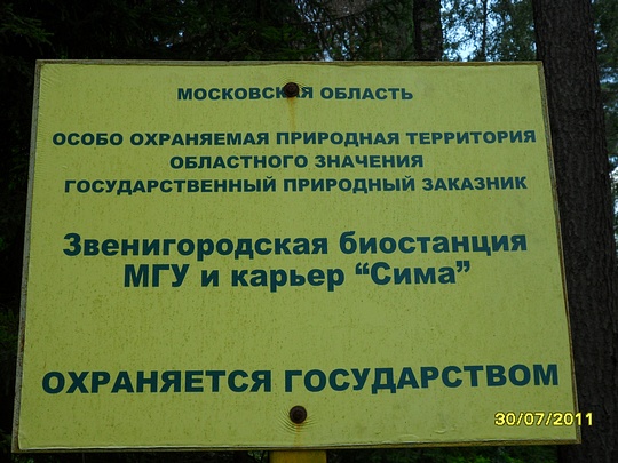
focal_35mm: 52
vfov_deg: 28.0
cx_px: 309
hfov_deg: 36.8
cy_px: 232
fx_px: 928
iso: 80
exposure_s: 1/180
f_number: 5
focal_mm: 9.3
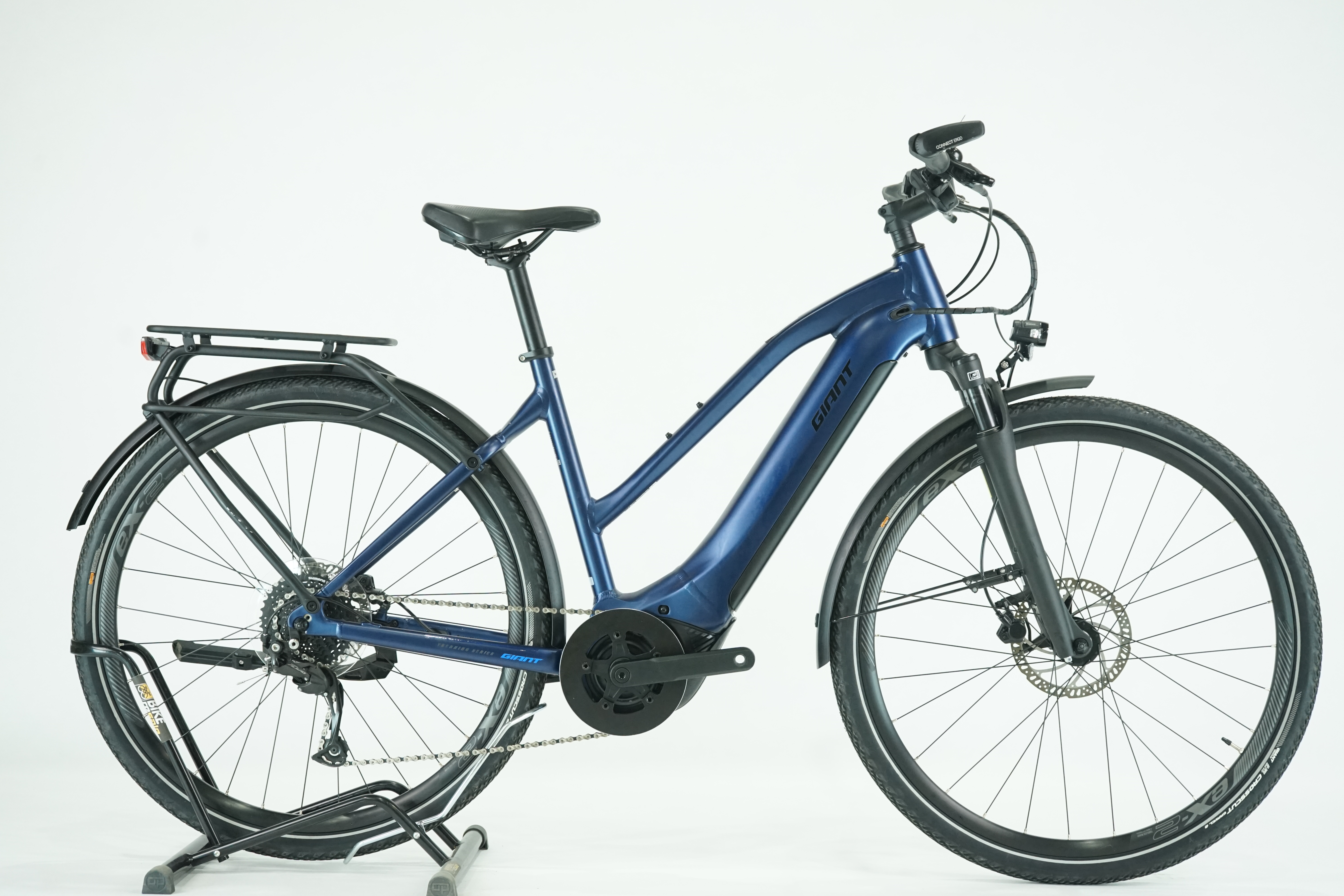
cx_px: 672
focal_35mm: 57
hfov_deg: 35.1
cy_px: 448
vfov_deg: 23.8
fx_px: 2128
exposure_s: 1/200
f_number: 5.6
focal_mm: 57
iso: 2500
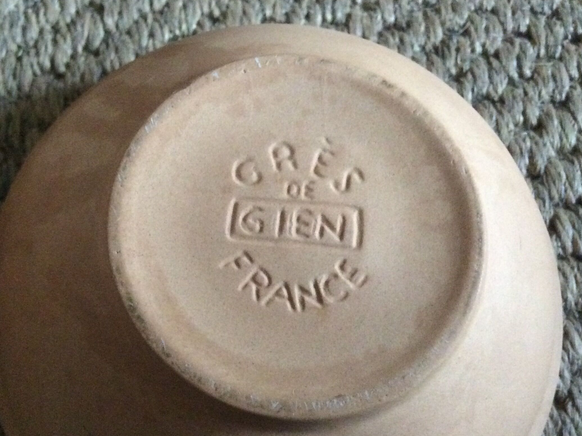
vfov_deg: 35.9
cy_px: 228
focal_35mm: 40
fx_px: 672
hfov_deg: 46.7
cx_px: 247
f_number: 2.4
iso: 640
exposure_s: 1/17
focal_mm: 3.3
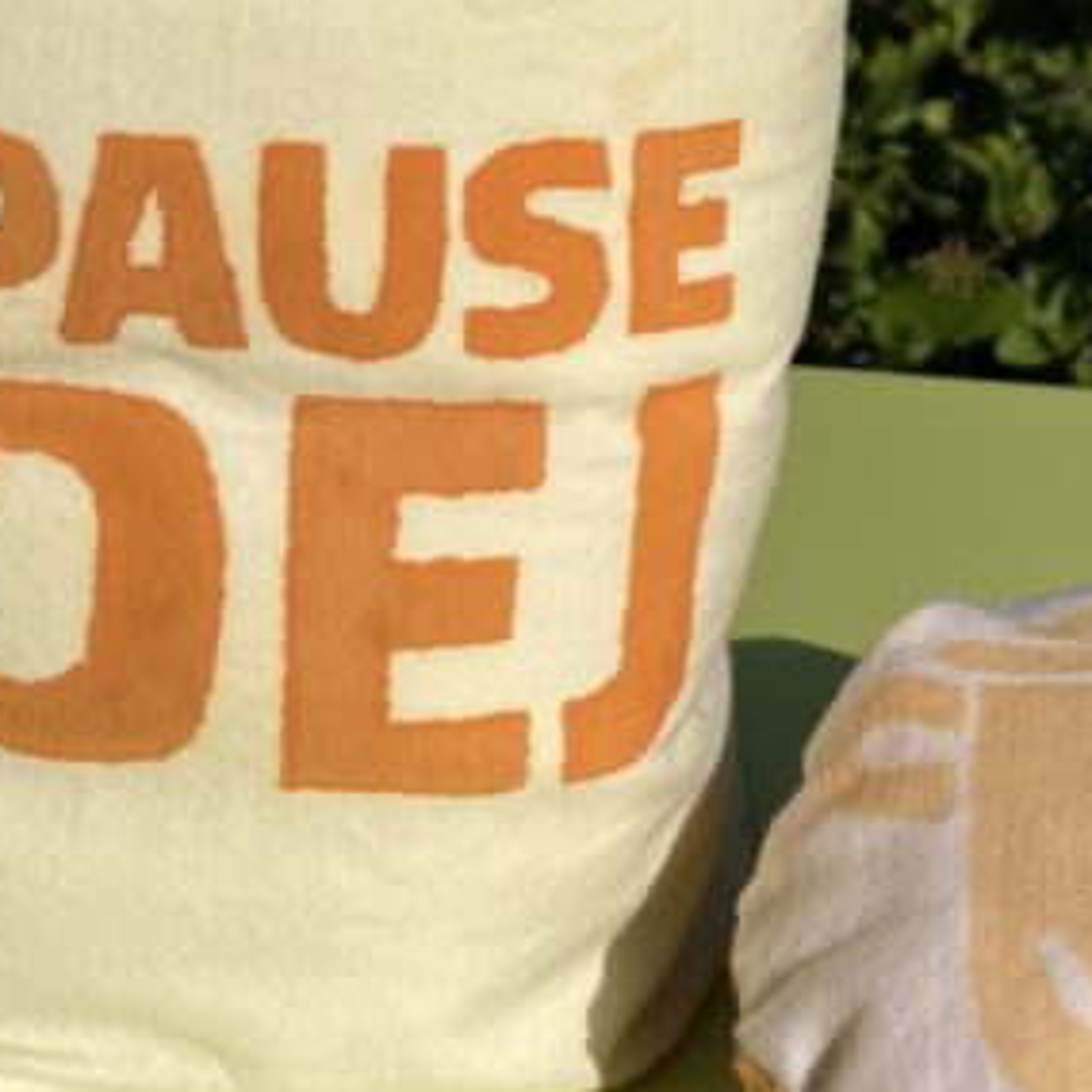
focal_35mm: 89
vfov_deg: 18.7
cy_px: -126
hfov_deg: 19.2
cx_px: 923
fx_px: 3176
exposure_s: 1/6024
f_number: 1.8
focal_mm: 3.99
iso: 25
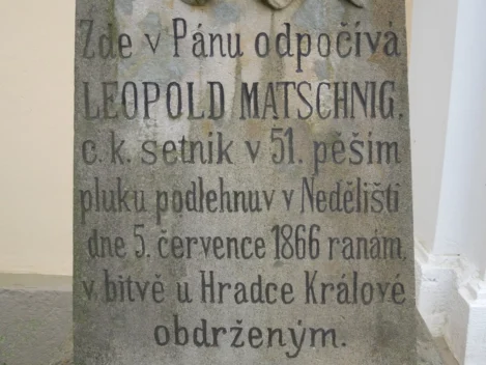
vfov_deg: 36.8
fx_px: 548
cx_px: 243
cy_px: 182
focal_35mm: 39
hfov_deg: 47.9
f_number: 3.8
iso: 400
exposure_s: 1/1000
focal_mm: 7
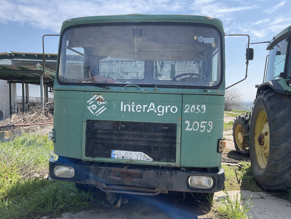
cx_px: 146
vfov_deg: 48.2
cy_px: 110
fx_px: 244
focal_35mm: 29
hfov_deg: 61.7
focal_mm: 3
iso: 16
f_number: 1.8
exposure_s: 1/759
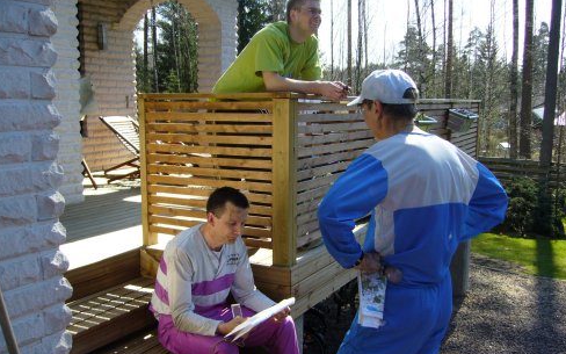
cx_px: 285
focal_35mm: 38
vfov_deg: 33.6
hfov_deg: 51.5
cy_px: 192
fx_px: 586
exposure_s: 1/400
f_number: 2.8
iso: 80
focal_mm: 5.8
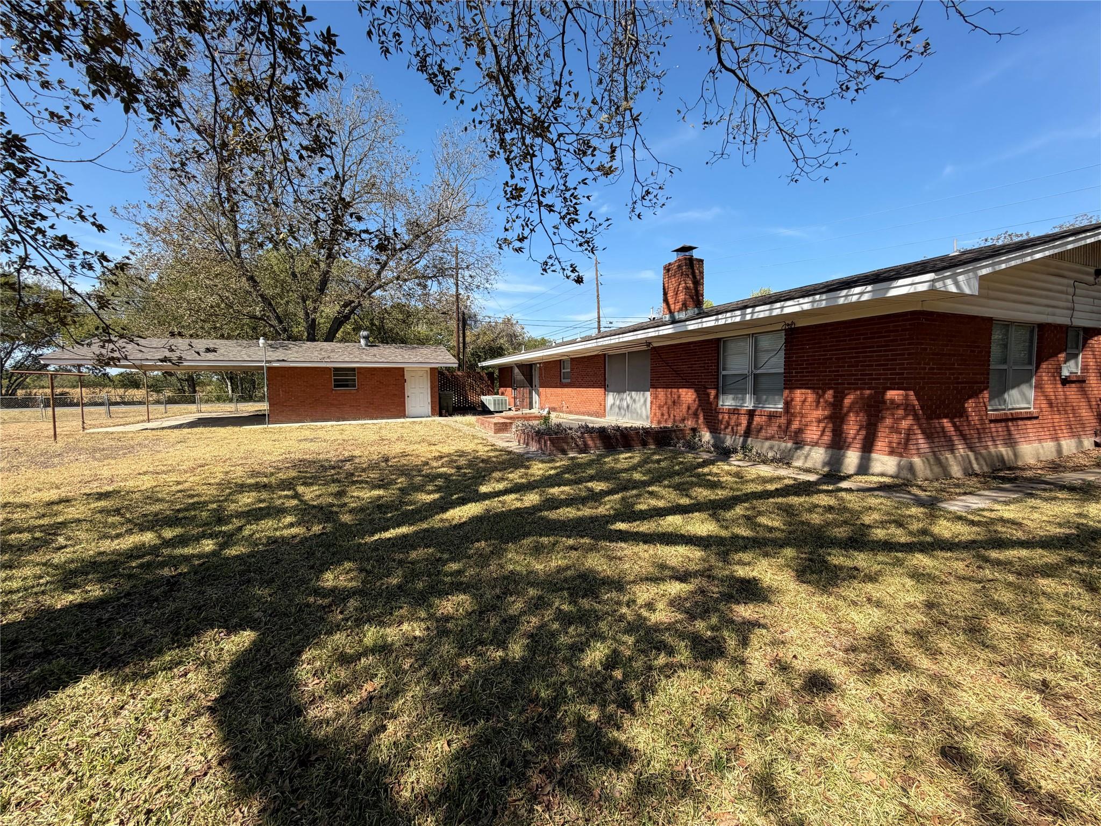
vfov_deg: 85.7
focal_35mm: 14
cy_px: 413
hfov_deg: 102.1
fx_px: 445
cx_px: 550
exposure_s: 1/770
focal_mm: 2.22
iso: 32
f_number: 2.2
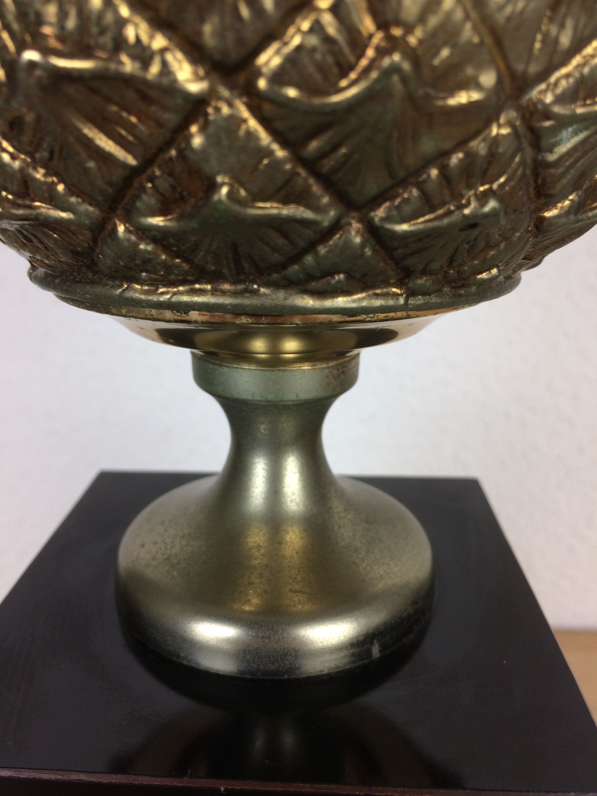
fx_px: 667
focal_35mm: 29
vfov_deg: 61.7
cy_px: 398
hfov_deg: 48.2
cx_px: 298
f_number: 2.2
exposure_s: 1/50
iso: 40
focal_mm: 4.15
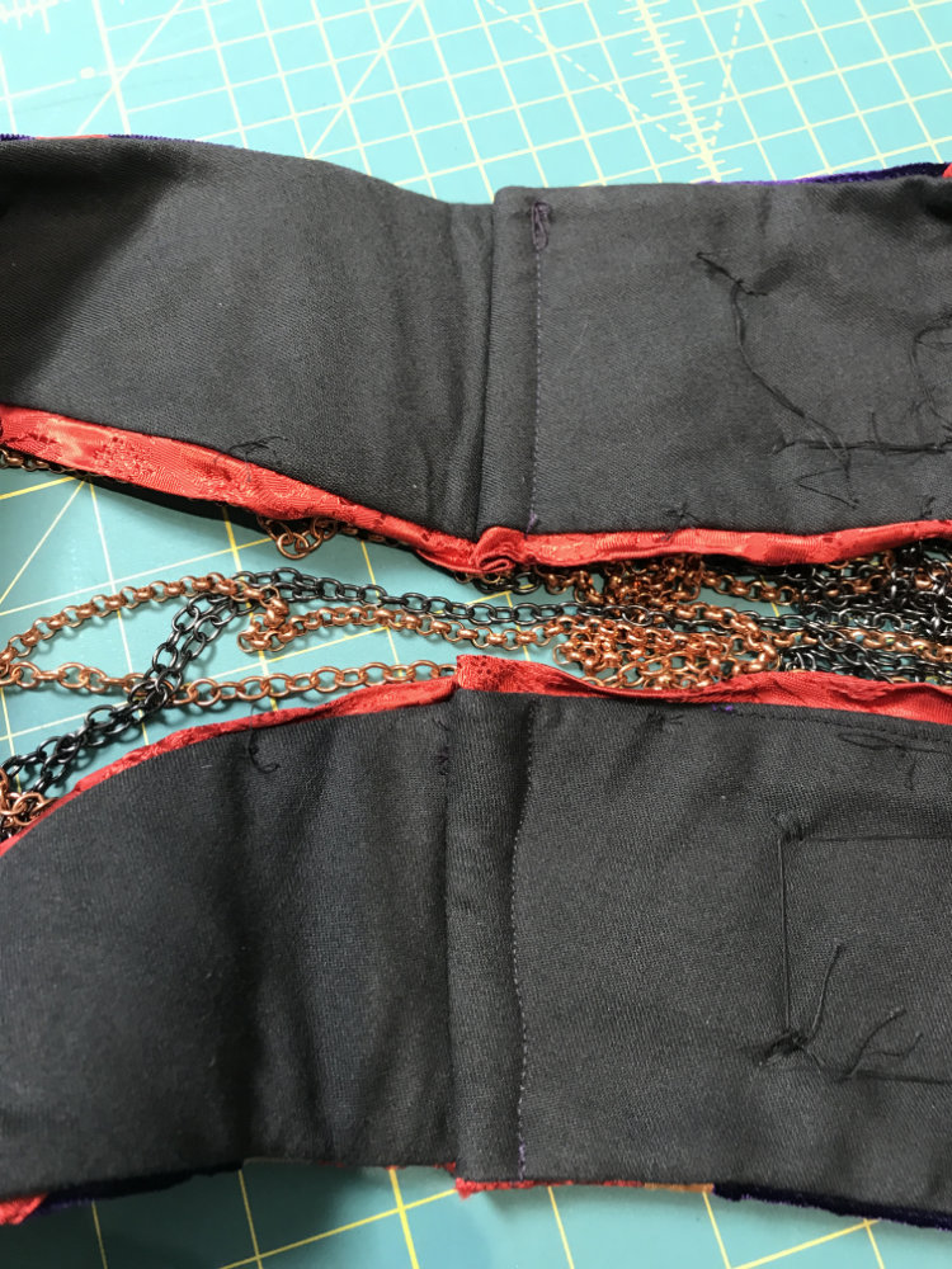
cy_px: 634
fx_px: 1027
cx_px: 476
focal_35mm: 28
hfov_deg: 49.7
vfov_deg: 63.4
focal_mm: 4
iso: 50
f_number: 1.8
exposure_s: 1/15
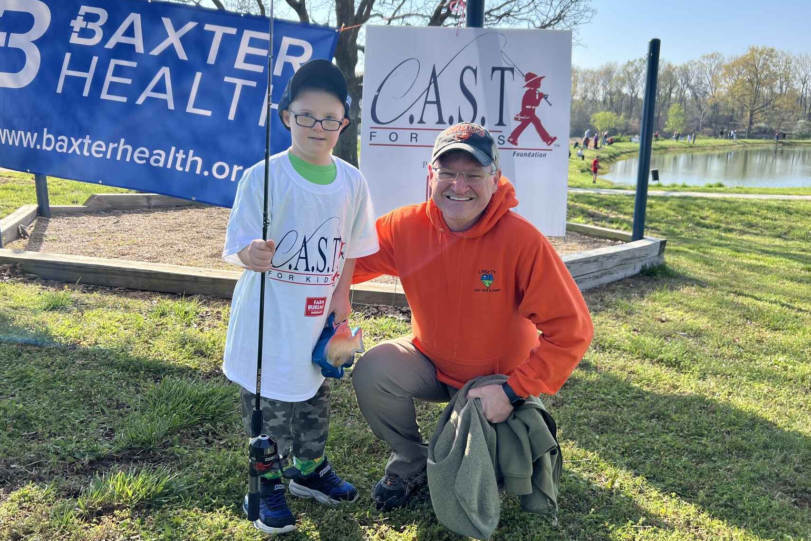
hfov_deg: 65.5
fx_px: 631
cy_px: 245
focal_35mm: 28
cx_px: 397
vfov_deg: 46.4
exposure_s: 1/1511
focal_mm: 5.7
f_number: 1.5
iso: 50
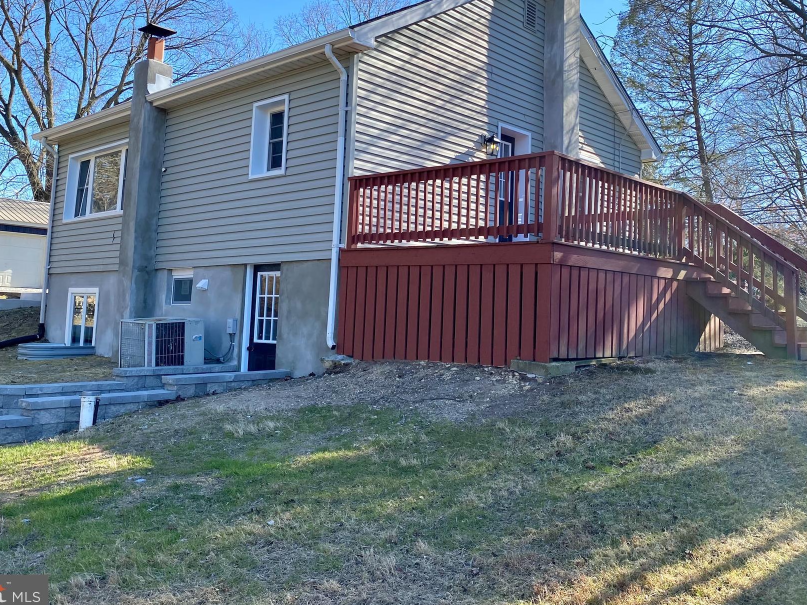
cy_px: 232
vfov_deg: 42.6
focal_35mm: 33
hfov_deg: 55.3
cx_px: 436
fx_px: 769
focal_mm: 4.25
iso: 32
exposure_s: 1/934
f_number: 1.8
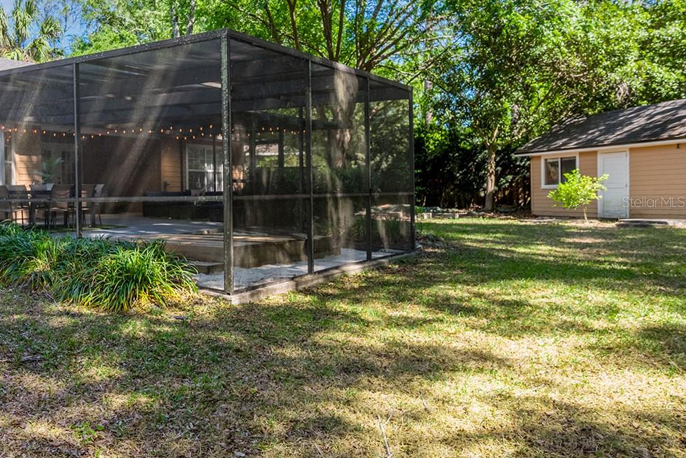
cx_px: 129
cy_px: 201
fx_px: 607
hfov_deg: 54.6
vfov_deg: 41.3
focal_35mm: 32
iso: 400
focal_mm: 19.5
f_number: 8
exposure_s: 1/1000
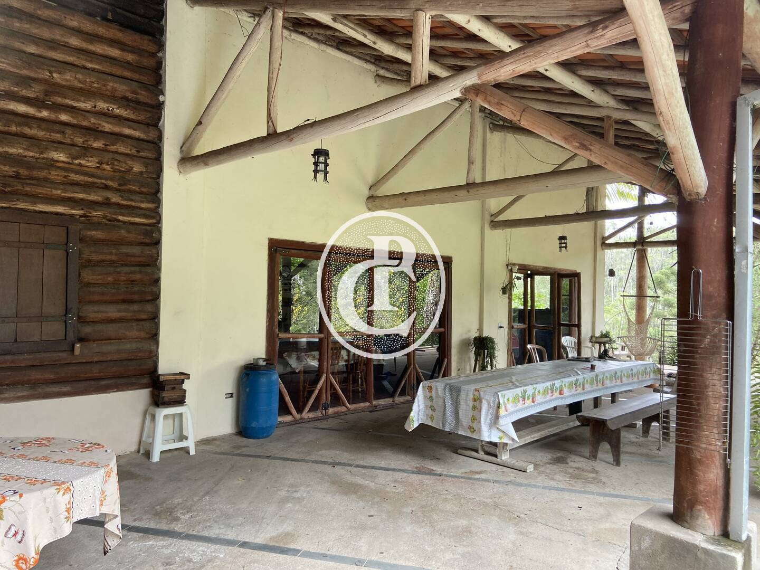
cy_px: 285
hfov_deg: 67.3
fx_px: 571
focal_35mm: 26
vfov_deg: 53.1
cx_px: 380
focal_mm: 4.25
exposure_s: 1/121
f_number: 1.8
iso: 80
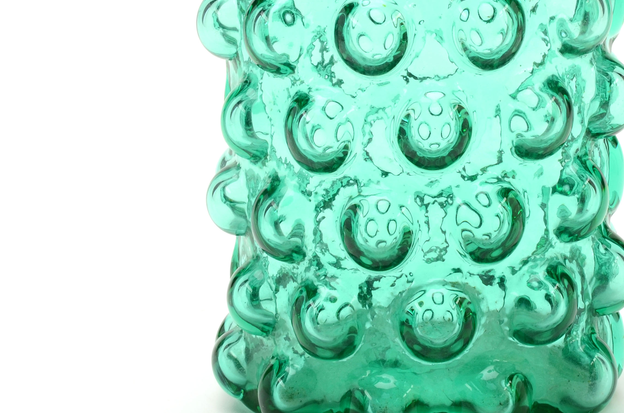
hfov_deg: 21.0
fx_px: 1678
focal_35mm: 97
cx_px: 432
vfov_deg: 13.9
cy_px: 50
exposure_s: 1/160
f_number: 20
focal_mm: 30
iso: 100
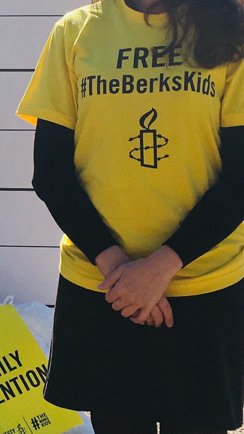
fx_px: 1255
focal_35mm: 109
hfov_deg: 10.3
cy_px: 162
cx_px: -233
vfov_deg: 19.6
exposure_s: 1/1637
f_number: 2.2
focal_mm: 4.15
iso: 25
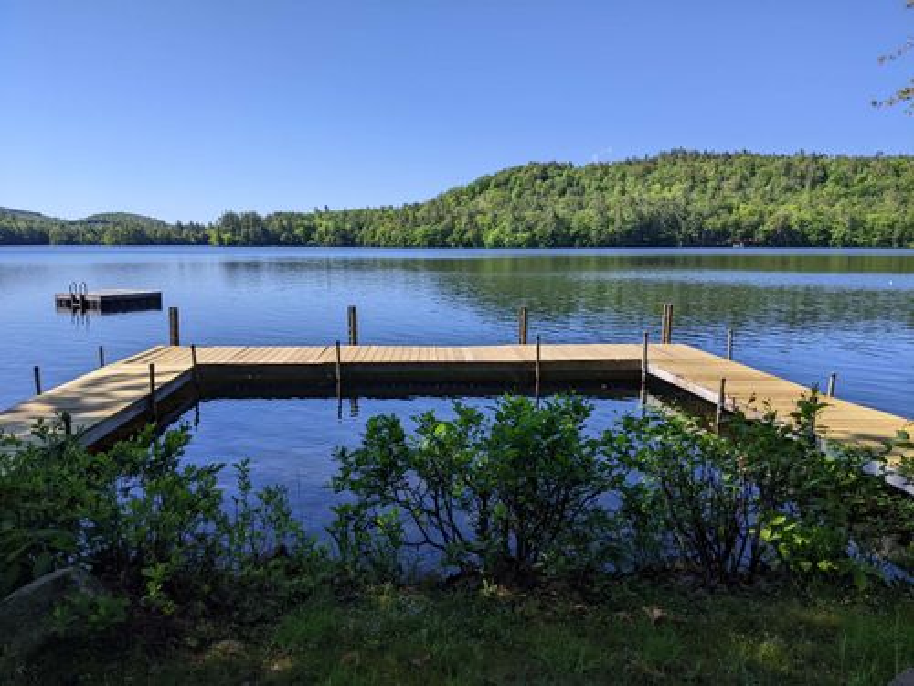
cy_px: 343
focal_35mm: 27
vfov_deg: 51.4
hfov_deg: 65.3
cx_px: 457
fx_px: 713
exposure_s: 1/2611
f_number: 1.8
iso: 58
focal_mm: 4.44
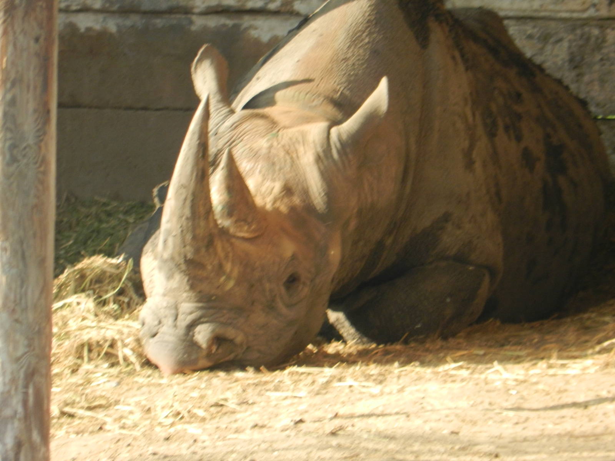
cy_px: 230
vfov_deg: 1.8
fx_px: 14391
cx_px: 308
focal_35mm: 810
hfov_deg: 2.4
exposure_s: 1/200
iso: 400
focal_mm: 144
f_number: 5.7
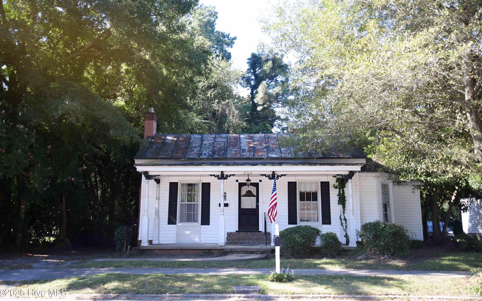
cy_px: 145
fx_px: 434
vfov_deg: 38.3
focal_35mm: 33
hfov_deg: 58.1
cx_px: 241
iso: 800
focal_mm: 32
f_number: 4
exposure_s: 1/1000
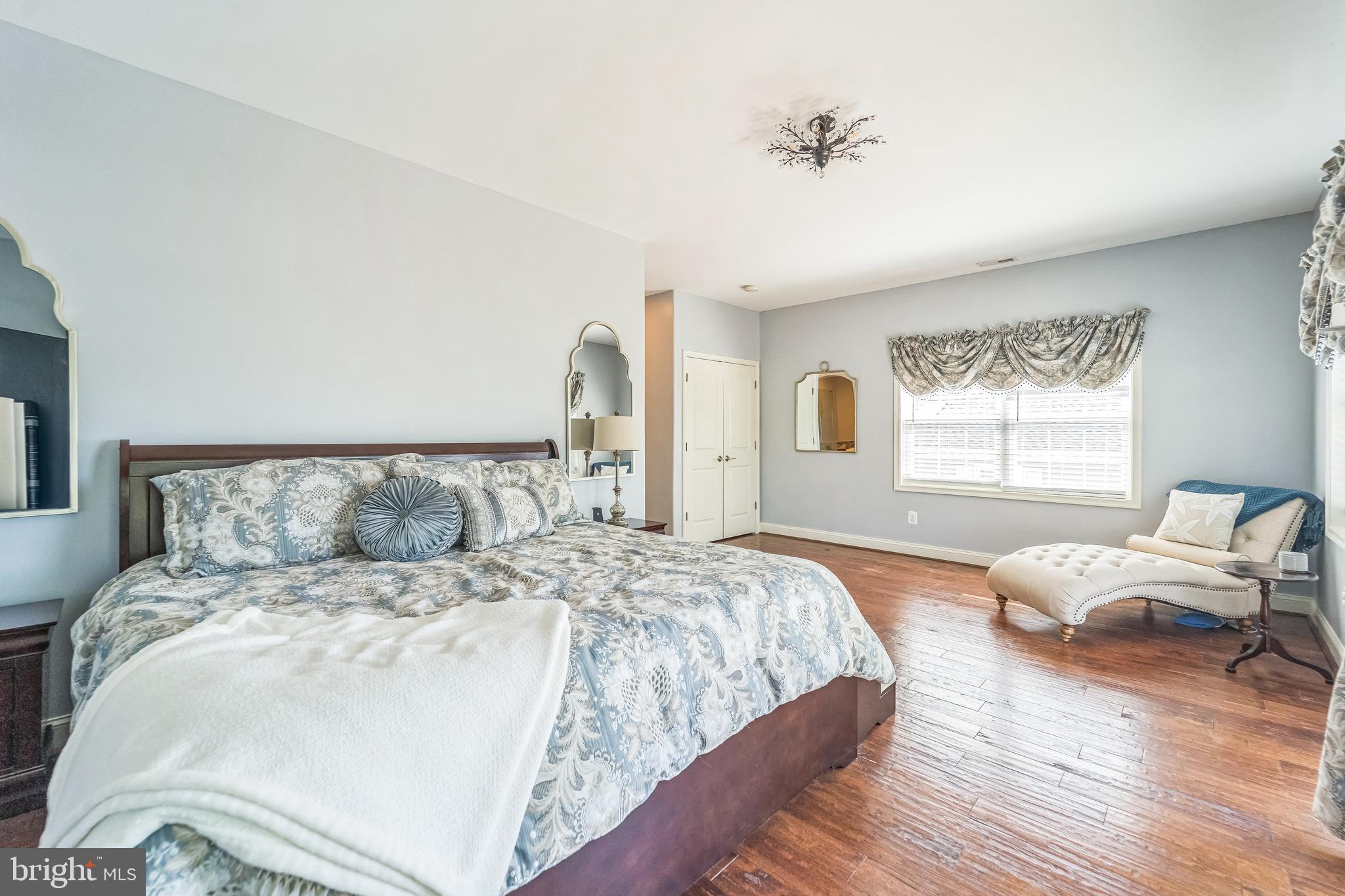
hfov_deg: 104.3
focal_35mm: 14
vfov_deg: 81.2
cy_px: 448
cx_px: 672
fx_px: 523
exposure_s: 1/125
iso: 640
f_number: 5.6
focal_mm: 14
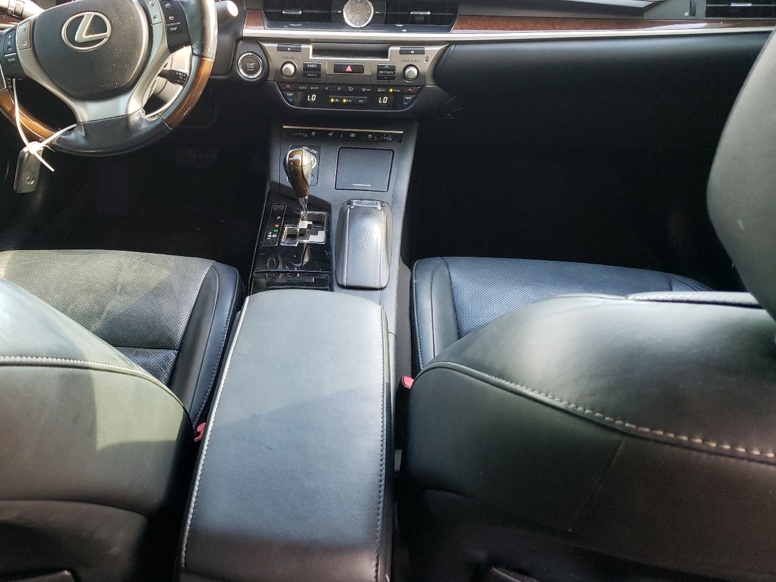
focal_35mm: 32
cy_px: 229
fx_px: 717
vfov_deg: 43.9
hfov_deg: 56.4
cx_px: 308
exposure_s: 1/60.2
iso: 127
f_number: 1.5
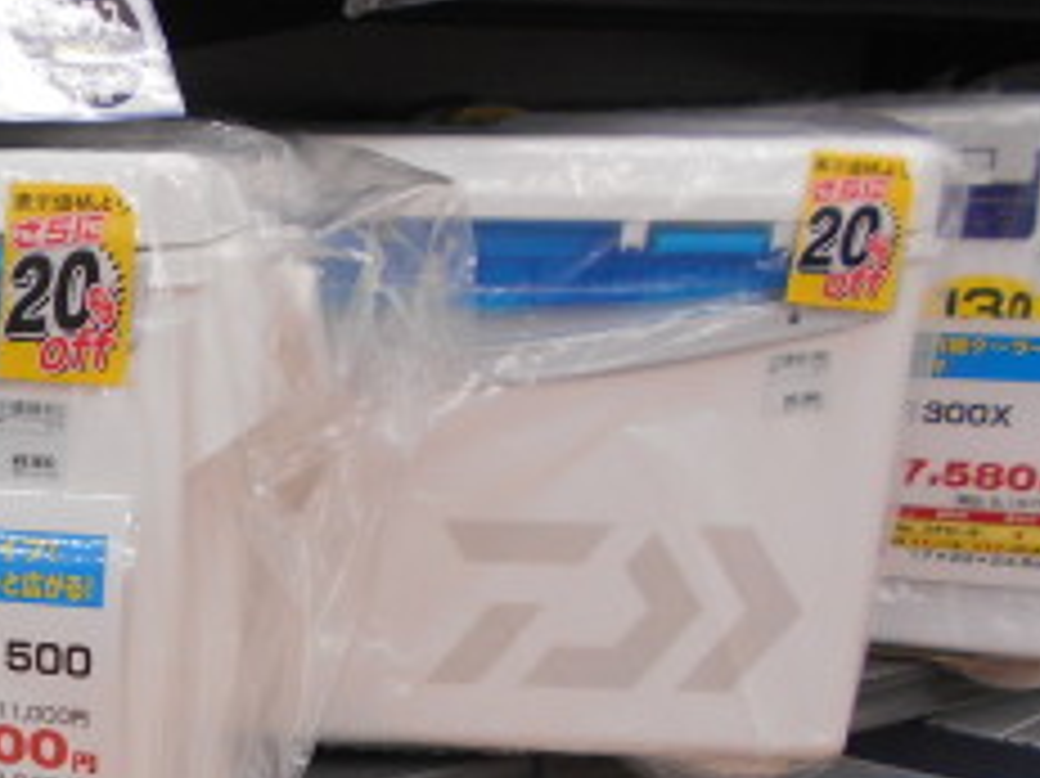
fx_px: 2162
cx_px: -365
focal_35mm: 72
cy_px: 648
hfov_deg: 23.4
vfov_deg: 20.1
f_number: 3.2
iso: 100
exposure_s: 1/30
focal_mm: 4.6
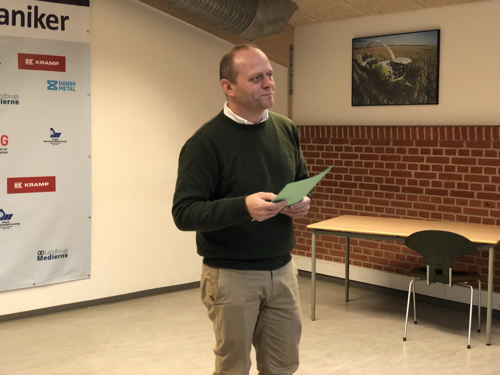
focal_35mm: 52
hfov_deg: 36.8
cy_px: 188
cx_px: 250
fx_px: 751
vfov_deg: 28.0
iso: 160
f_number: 2.4
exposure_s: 1/20
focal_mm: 6
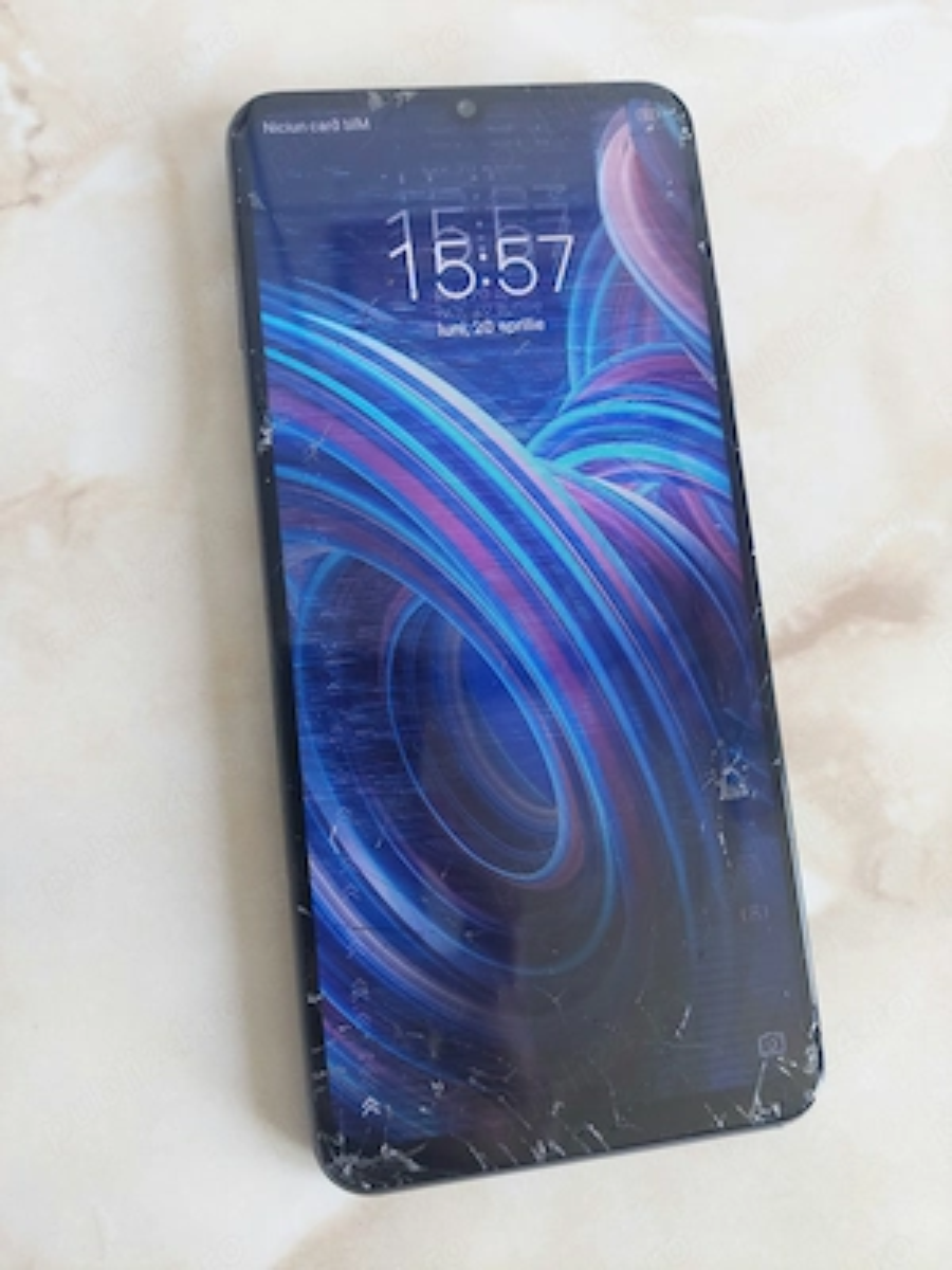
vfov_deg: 71.6
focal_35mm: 24
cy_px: 635
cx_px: 476
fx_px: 880
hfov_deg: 56.8
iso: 160
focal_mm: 5.23
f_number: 1.8
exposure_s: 1/60.2
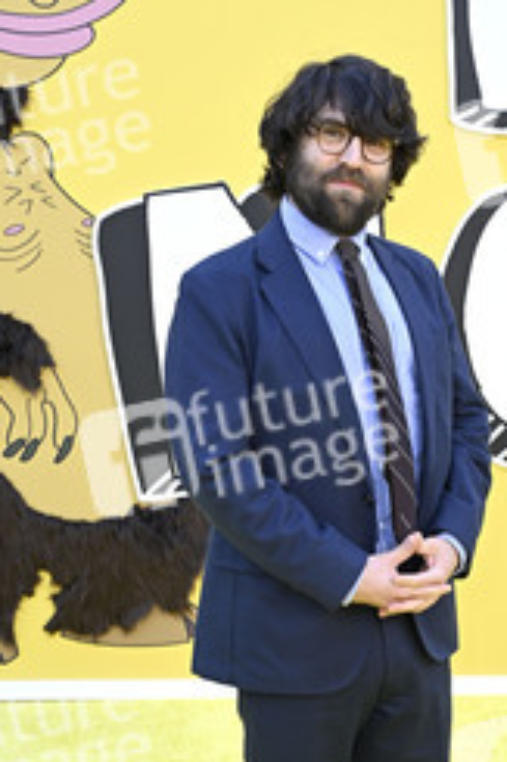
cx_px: 330
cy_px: 600
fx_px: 1312
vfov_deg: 31.6
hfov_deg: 21.8
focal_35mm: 62
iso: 640
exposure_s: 1/200
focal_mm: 38
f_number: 7.1
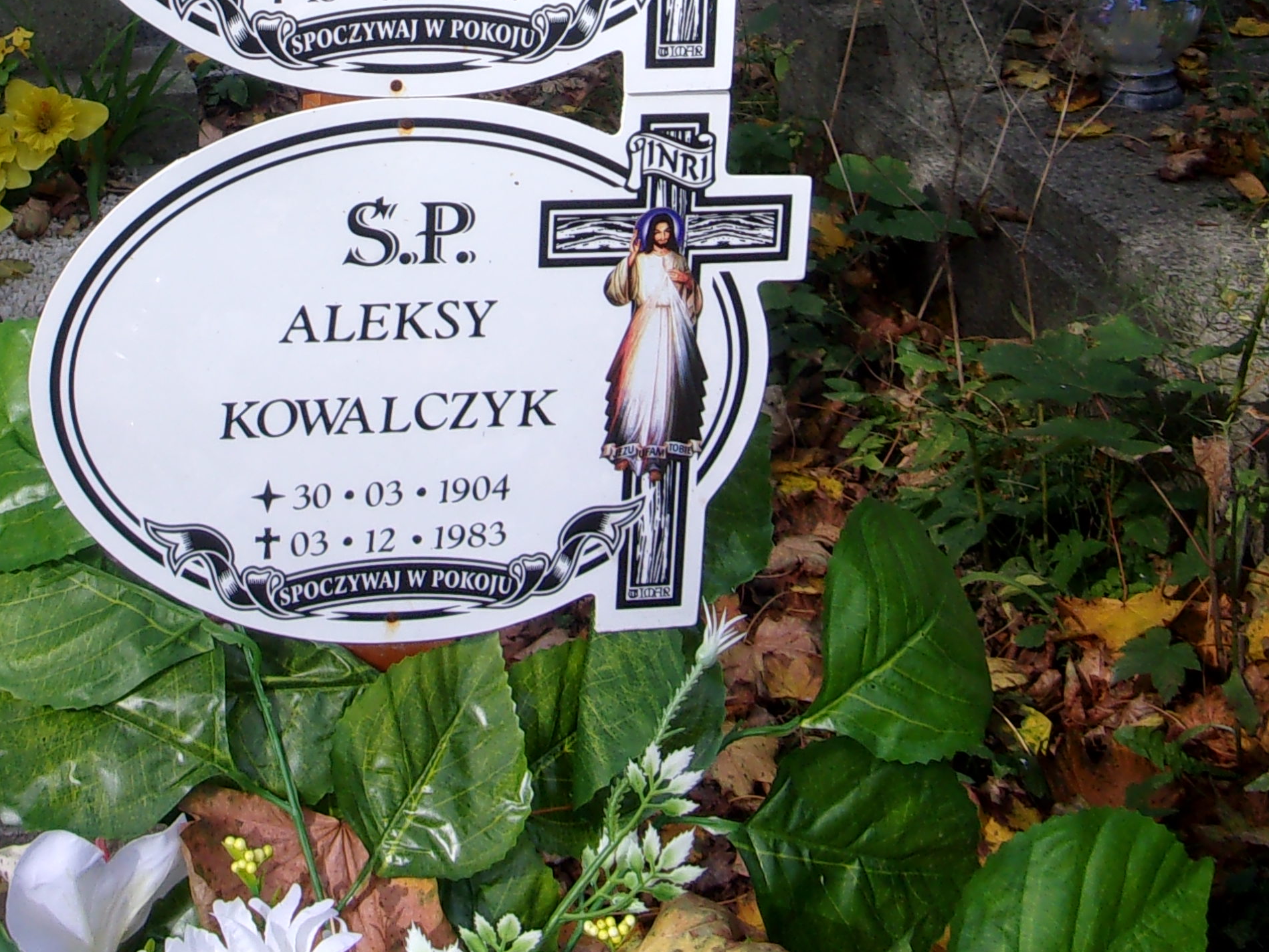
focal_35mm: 68
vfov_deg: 20.8
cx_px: 406
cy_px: -35
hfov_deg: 28.3
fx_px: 2493
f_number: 3.9
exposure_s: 1/240
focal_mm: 5.1
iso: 80
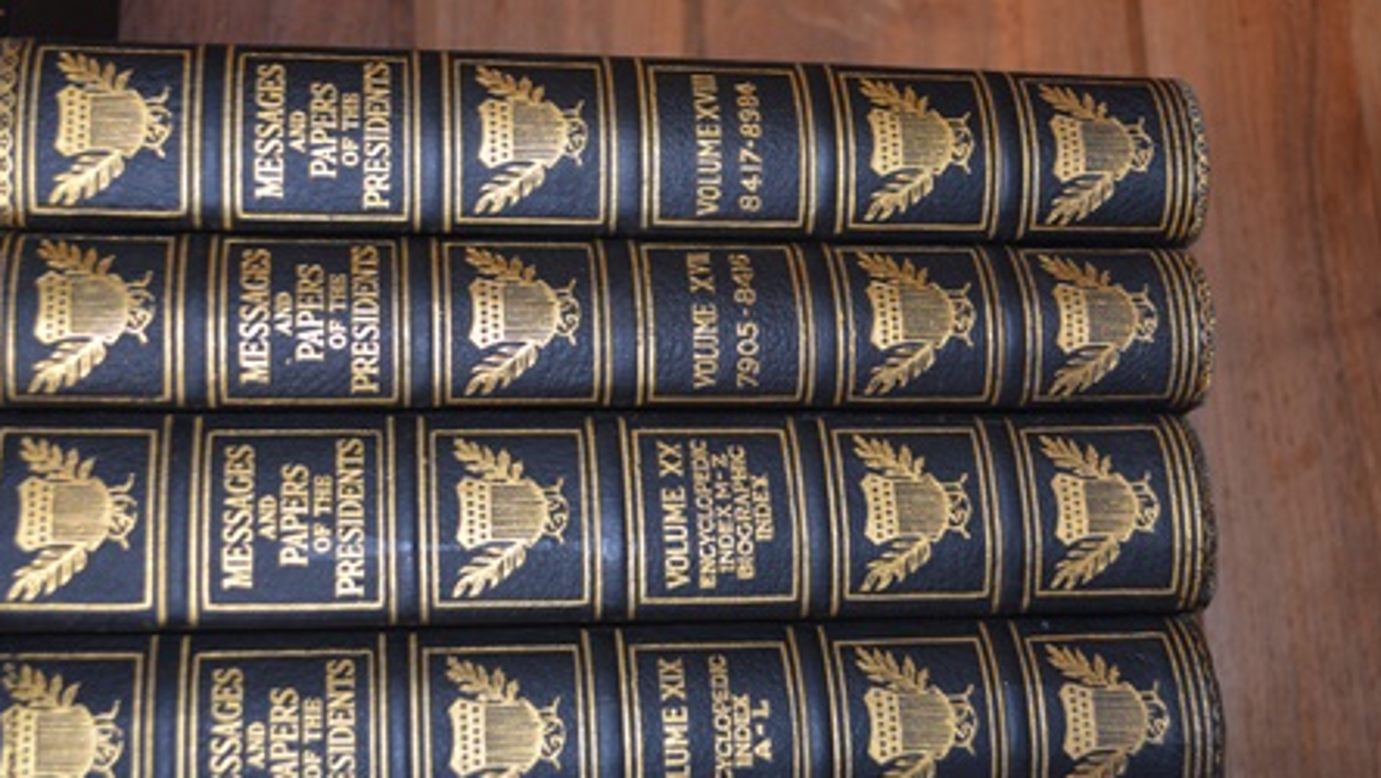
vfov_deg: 23.5
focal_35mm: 51
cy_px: 392
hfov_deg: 40.5
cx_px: 613
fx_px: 1868
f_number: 4
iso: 450
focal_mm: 24
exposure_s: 1/60
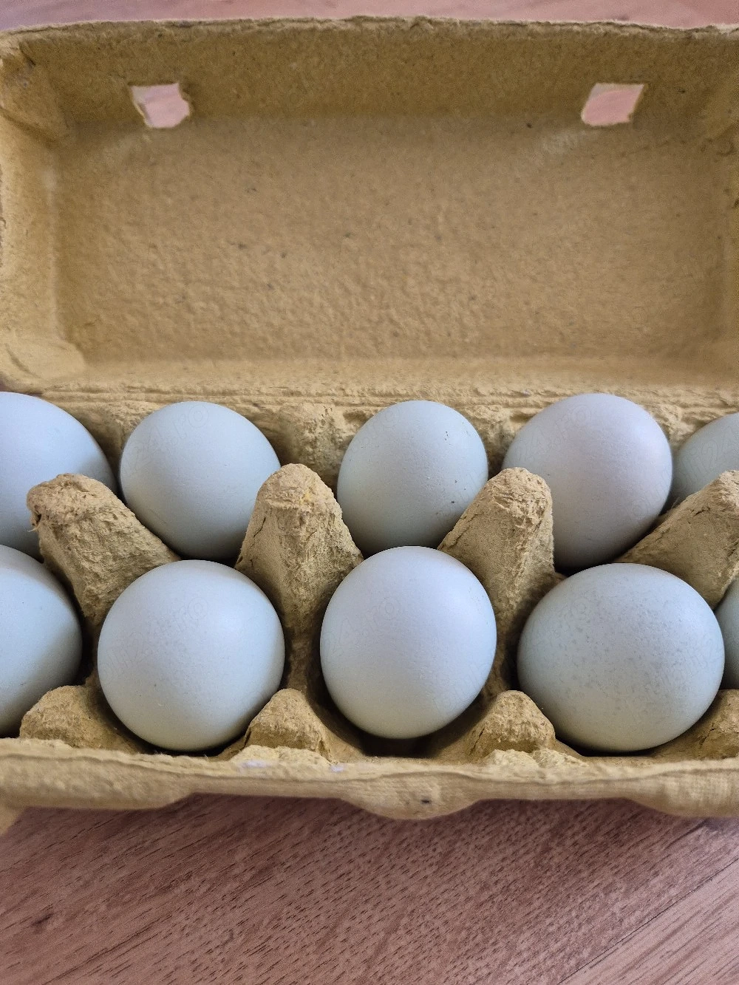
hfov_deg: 58.9
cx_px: 370
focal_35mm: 23
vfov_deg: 73.9
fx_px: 655
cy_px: 492
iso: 160
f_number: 1.8
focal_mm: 5.4
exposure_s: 1/100
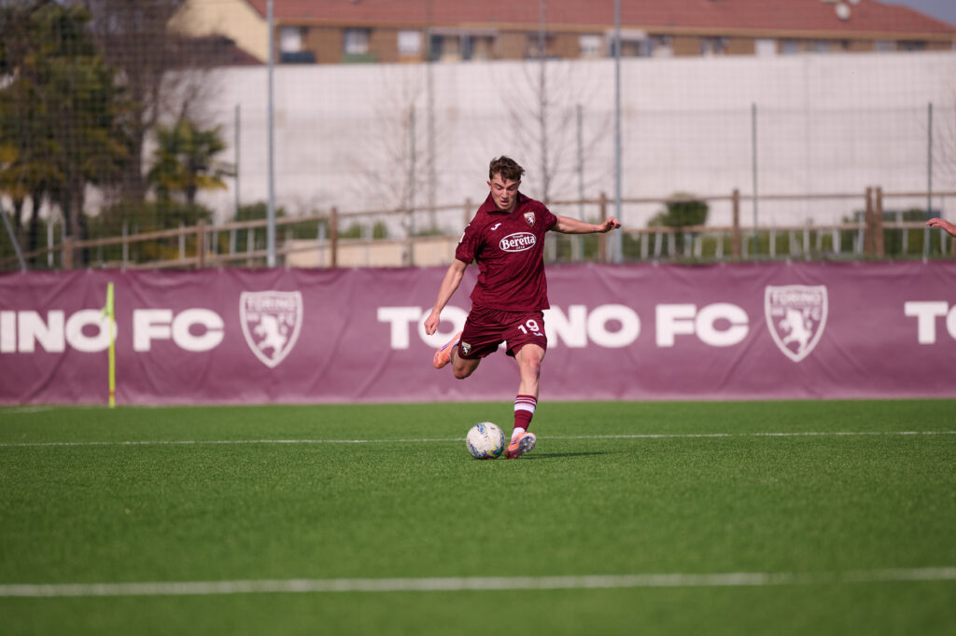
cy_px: 318
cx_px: 478
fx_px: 7964
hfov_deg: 6.9
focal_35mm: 300
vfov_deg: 4.6
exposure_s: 1/4000
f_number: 2.8
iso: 125
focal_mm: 200
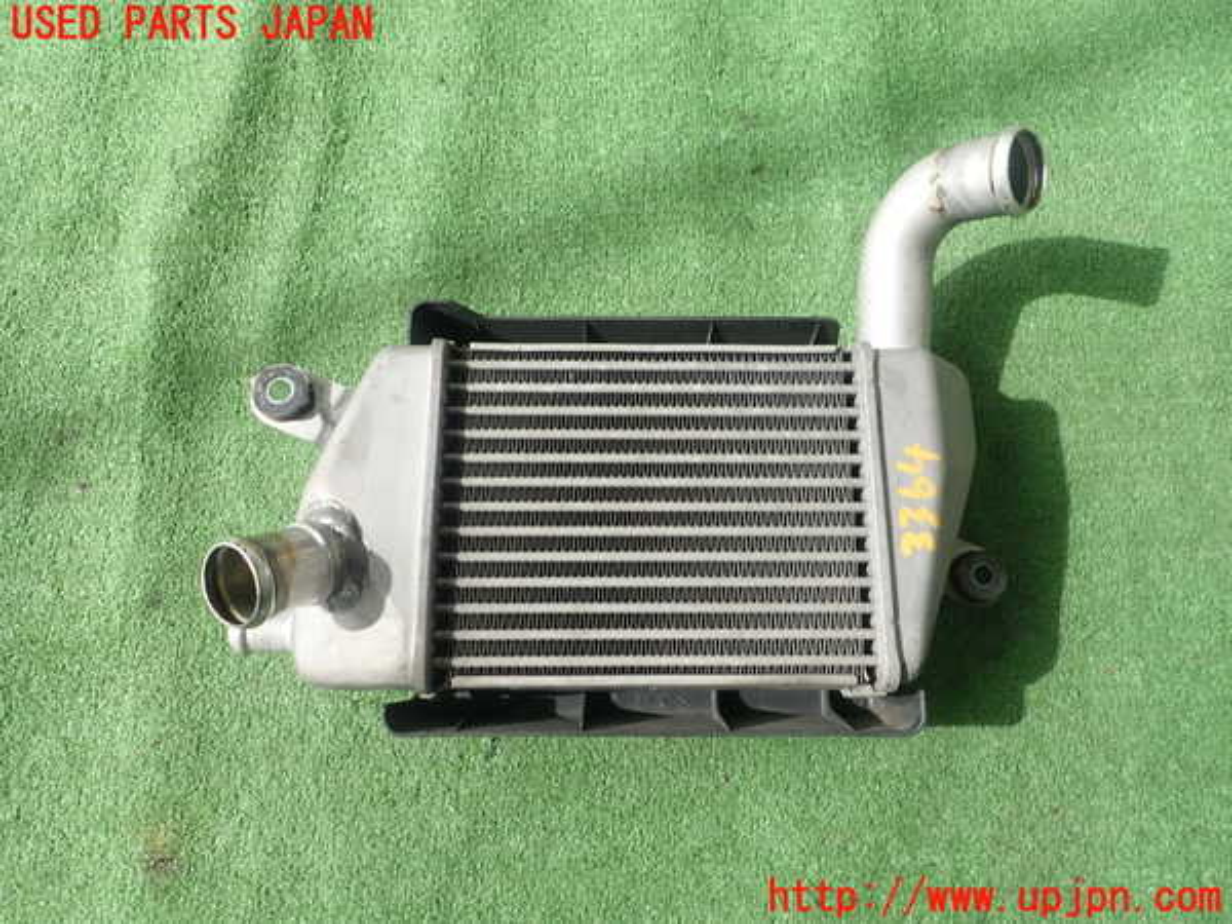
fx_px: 890
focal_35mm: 25
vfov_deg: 54.9
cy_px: 462
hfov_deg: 69.4
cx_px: 616
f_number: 2.8
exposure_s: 1/125
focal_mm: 4.5
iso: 100
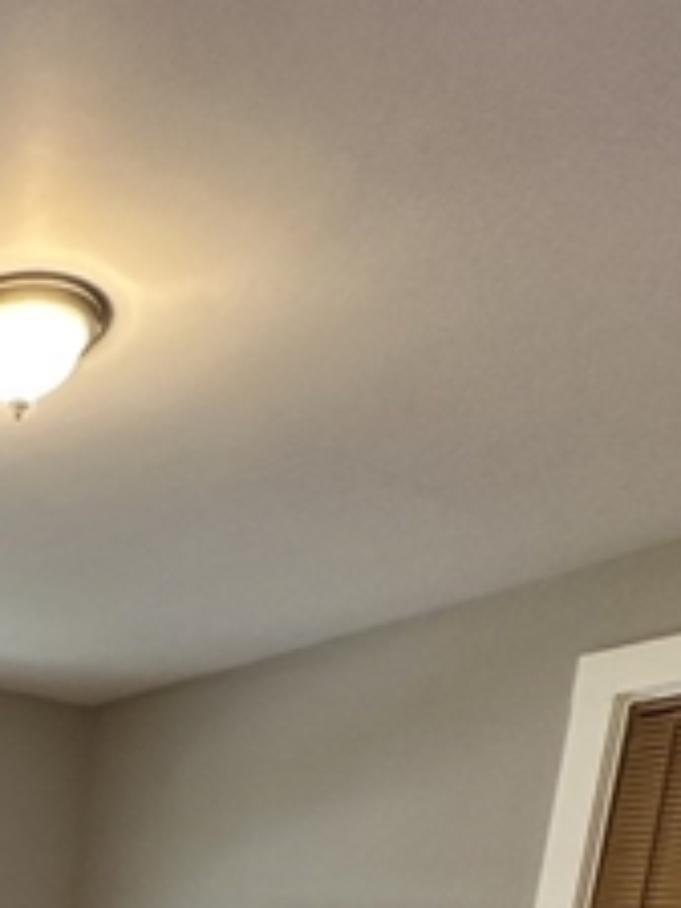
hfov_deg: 26.3
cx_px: -178
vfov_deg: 26.3
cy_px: 1423
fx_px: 1259
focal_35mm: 48
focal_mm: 2.22
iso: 200
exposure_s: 1/60
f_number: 2.2
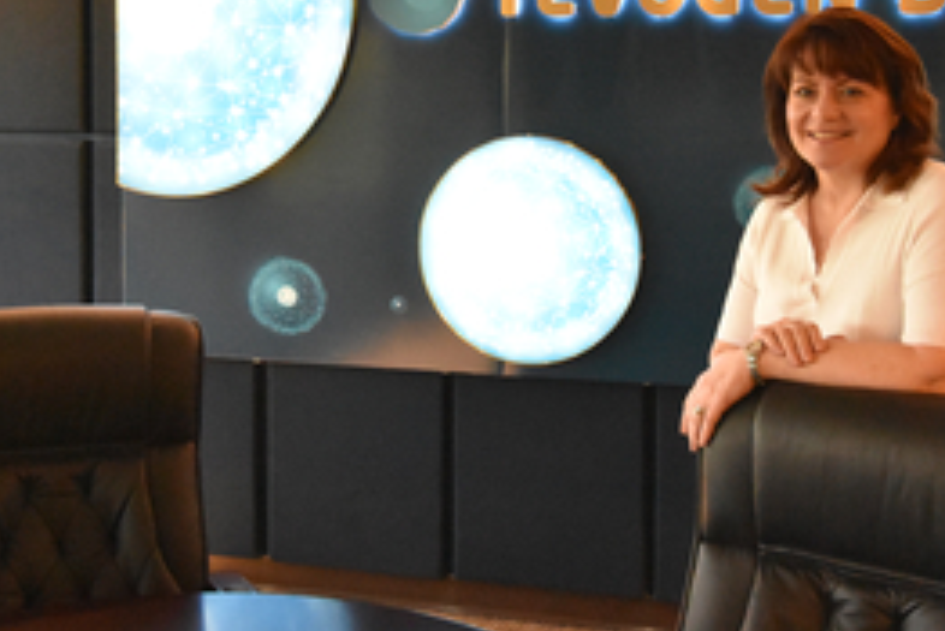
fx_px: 1444
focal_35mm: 55
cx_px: 537
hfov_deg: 36.2
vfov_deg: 24.4
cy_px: 162
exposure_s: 1/200
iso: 8000
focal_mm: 20
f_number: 7.1
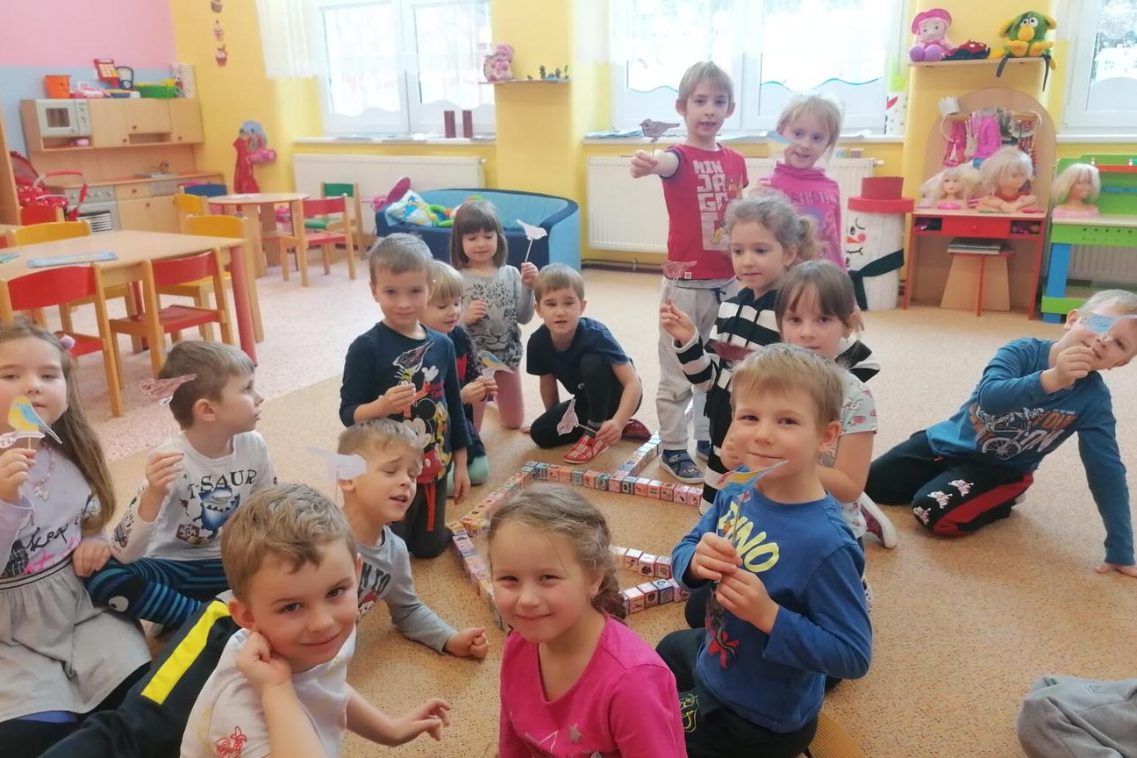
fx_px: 916
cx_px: 554
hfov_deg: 63.6
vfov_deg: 44.9
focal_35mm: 29
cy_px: 357
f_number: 1.8
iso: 200
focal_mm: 4.75
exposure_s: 1/100
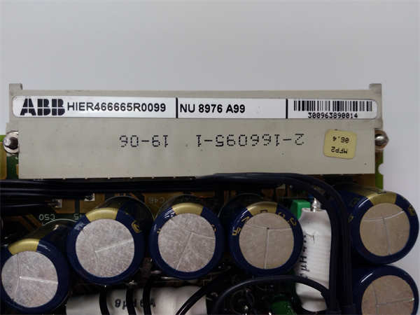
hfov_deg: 65.3
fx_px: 328
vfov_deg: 51.4
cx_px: 210
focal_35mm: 27
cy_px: 158
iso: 261
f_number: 2
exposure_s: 1/33
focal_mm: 3.79
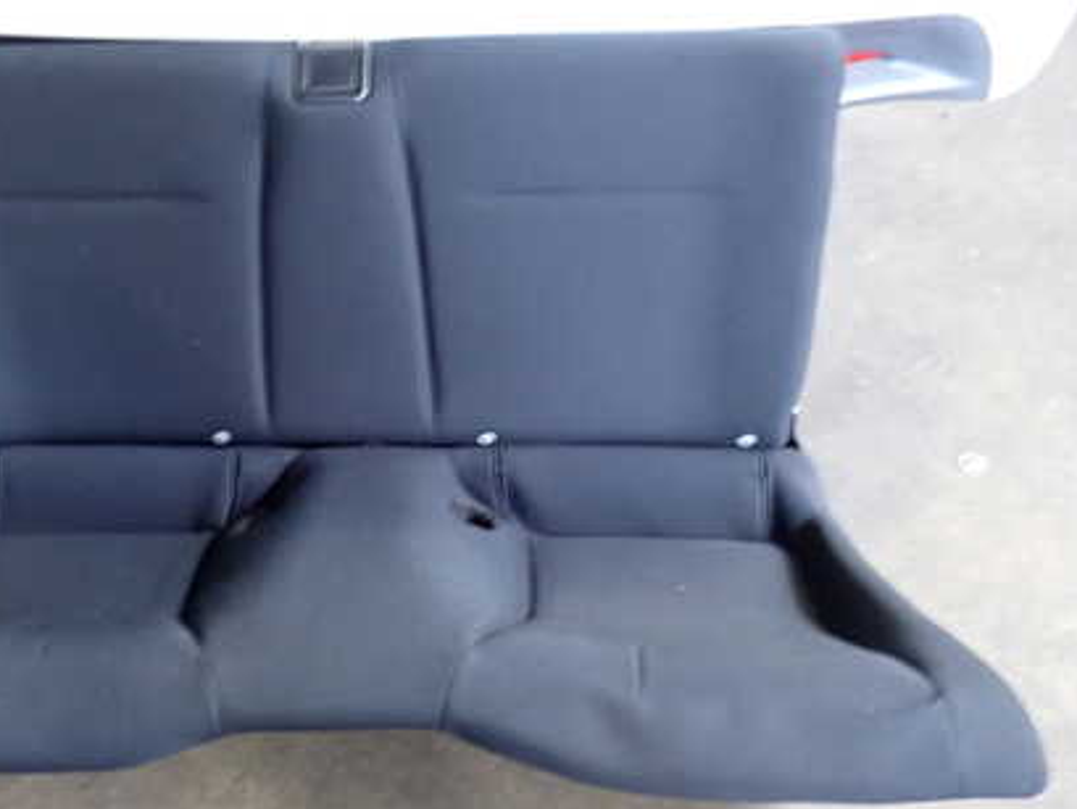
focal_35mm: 44
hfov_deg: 42.5
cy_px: 395
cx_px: 379
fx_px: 1369
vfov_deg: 32.9
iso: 500
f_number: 2.3
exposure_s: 1/30
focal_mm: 5.4
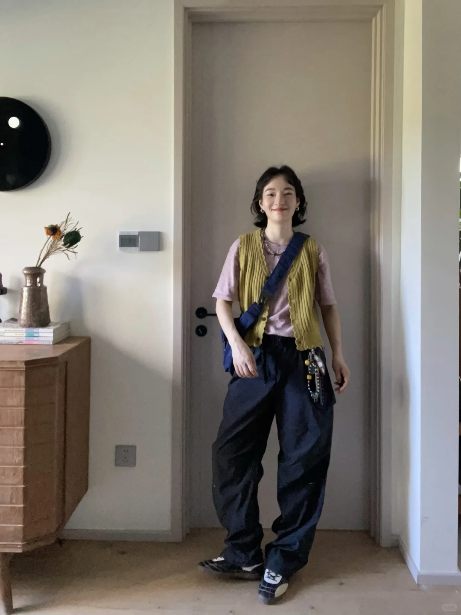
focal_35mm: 23
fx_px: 408
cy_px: 308
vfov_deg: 73.9
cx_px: 230
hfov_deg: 58.9
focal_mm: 2.71
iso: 400
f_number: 2.2
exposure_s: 1/49
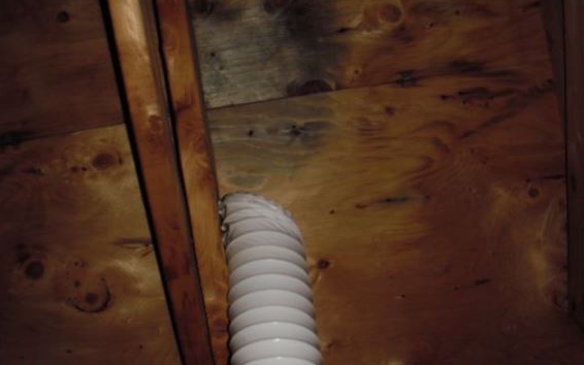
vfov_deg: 31.3
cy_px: 195
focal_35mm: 41
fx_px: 653
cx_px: 288
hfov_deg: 48.2
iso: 125
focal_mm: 6.7
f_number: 3.5
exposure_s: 1/30
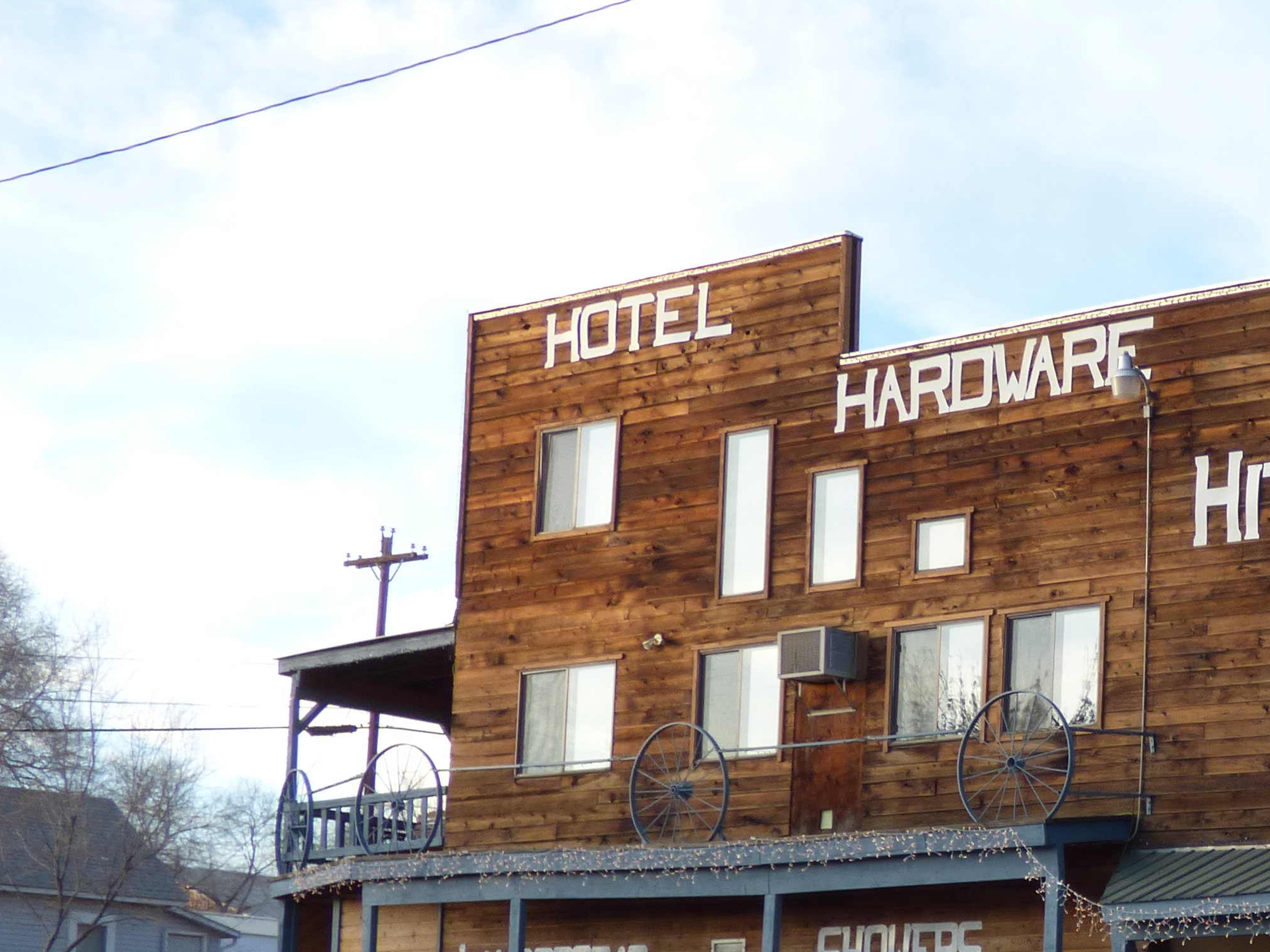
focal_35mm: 85
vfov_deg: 17.1
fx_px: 3118
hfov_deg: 22.1
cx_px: 1294
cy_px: 855
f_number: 3.5
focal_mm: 6.47
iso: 100
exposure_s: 1/80
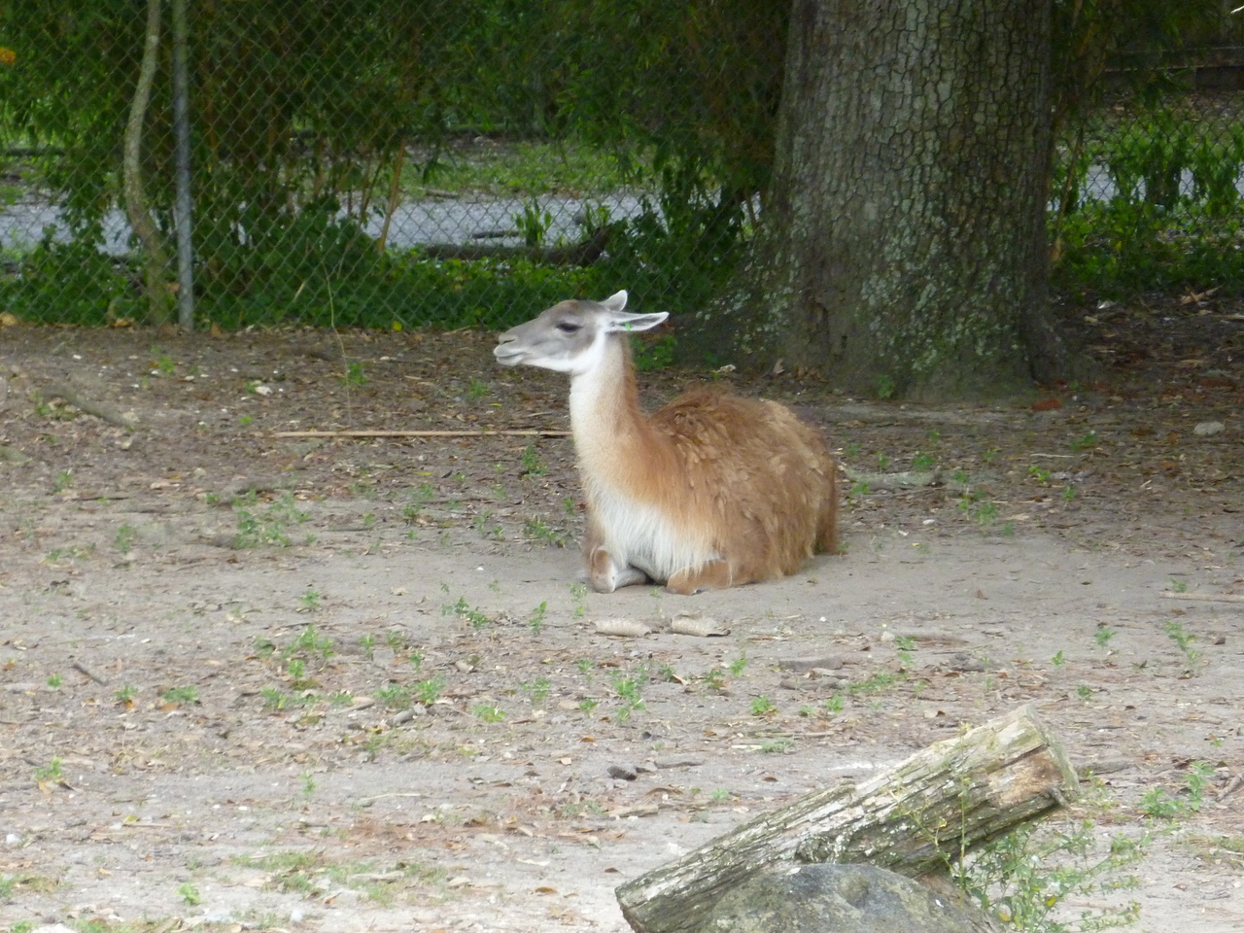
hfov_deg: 7.9
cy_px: 466
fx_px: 8984
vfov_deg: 5.9
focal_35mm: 250
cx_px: 622
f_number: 5.9
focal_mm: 36
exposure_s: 1/100
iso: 400
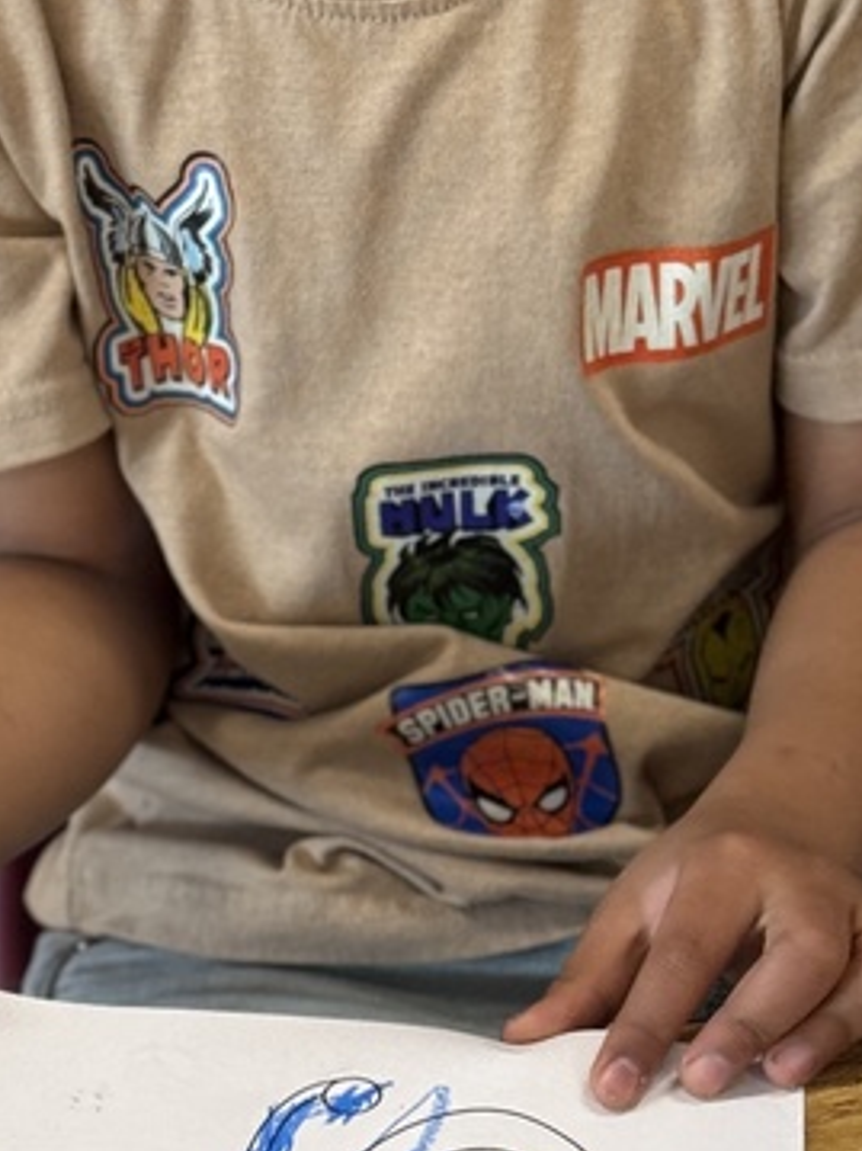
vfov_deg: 14.4
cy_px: 369
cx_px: 298
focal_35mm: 137
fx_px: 4551
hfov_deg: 10.8
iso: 250
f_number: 1.78
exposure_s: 1/40
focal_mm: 6.76
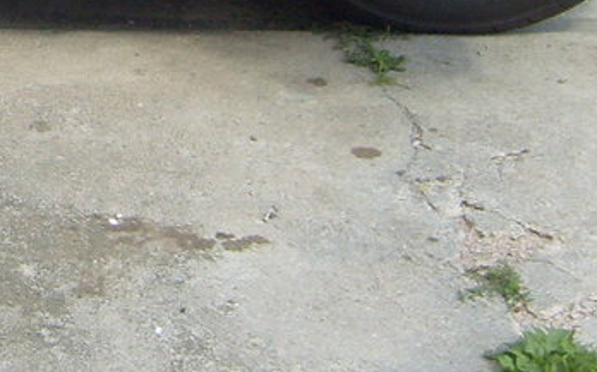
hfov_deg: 15.6
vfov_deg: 10.0
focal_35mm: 128
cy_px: -117
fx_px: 2081
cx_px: -168
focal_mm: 5.8
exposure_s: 1/60
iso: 80
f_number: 7.1
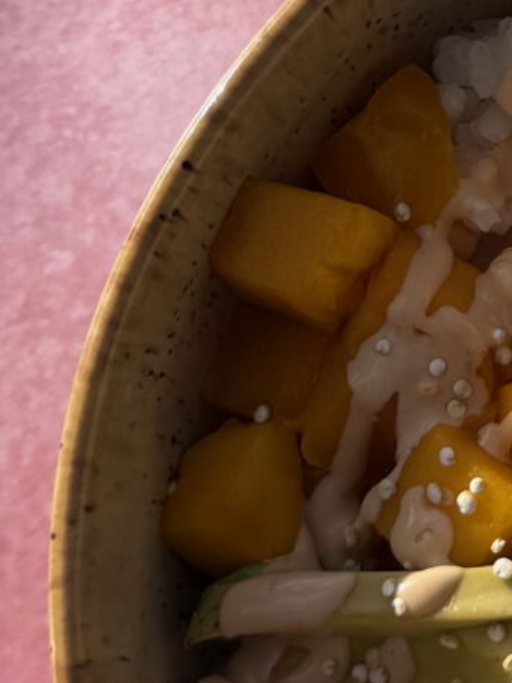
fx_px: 2664
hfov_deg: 10.7
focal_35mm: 135
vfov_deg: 14.1
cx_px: 694
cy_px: -195
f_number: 1.78
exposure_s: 1/5714
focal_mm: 6.76
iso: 80
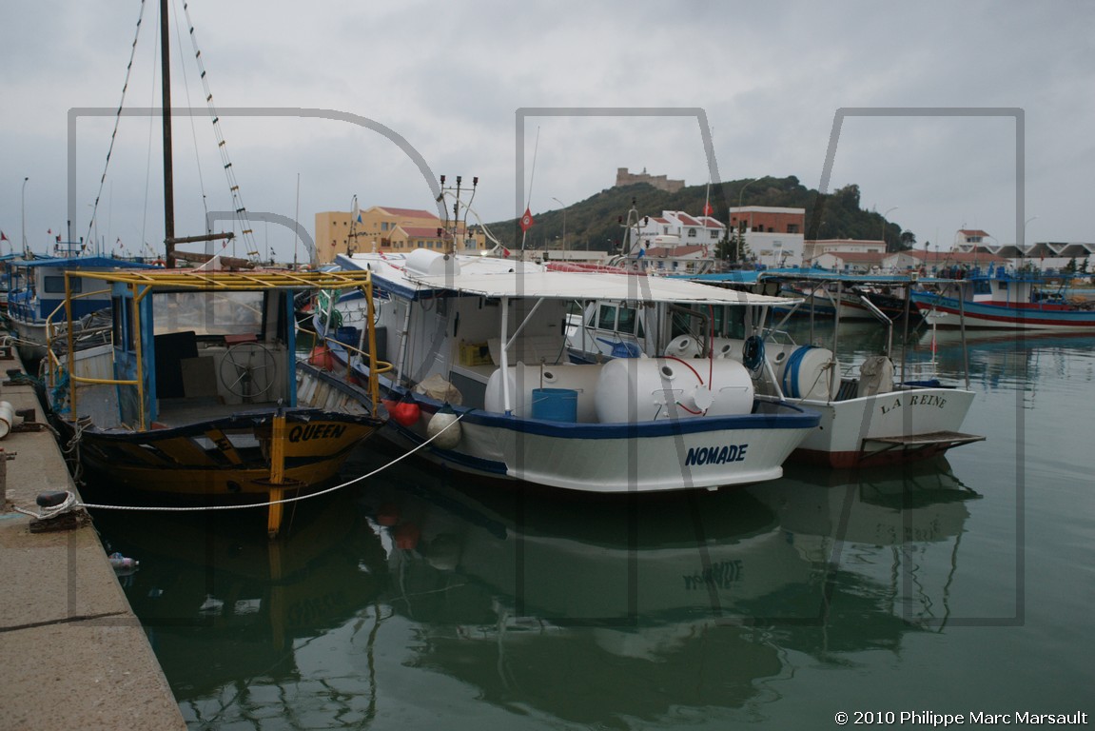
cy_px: 366
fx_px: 1065
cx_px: 548
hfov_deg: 54.4
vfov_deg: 37.9
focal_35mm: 35
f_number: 4
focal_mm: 35
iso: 400
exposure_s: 1/50
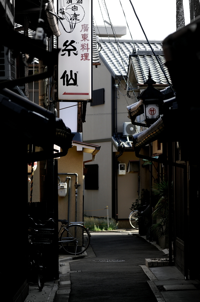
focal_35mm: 150
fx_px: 1253
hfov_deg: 9.1
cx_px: 100
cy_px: 151
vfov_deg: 13.7
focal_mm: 100
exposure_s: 1/400
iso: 125
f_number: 4.5
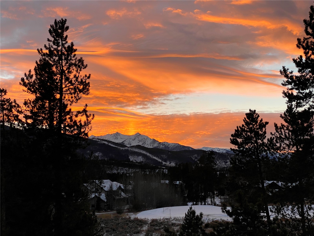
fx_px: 472
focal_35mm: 52
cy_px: 118
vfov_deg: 28.0
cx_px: 157
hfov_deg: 36.8
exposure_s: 1/268
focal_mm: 6
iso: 20
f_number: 2
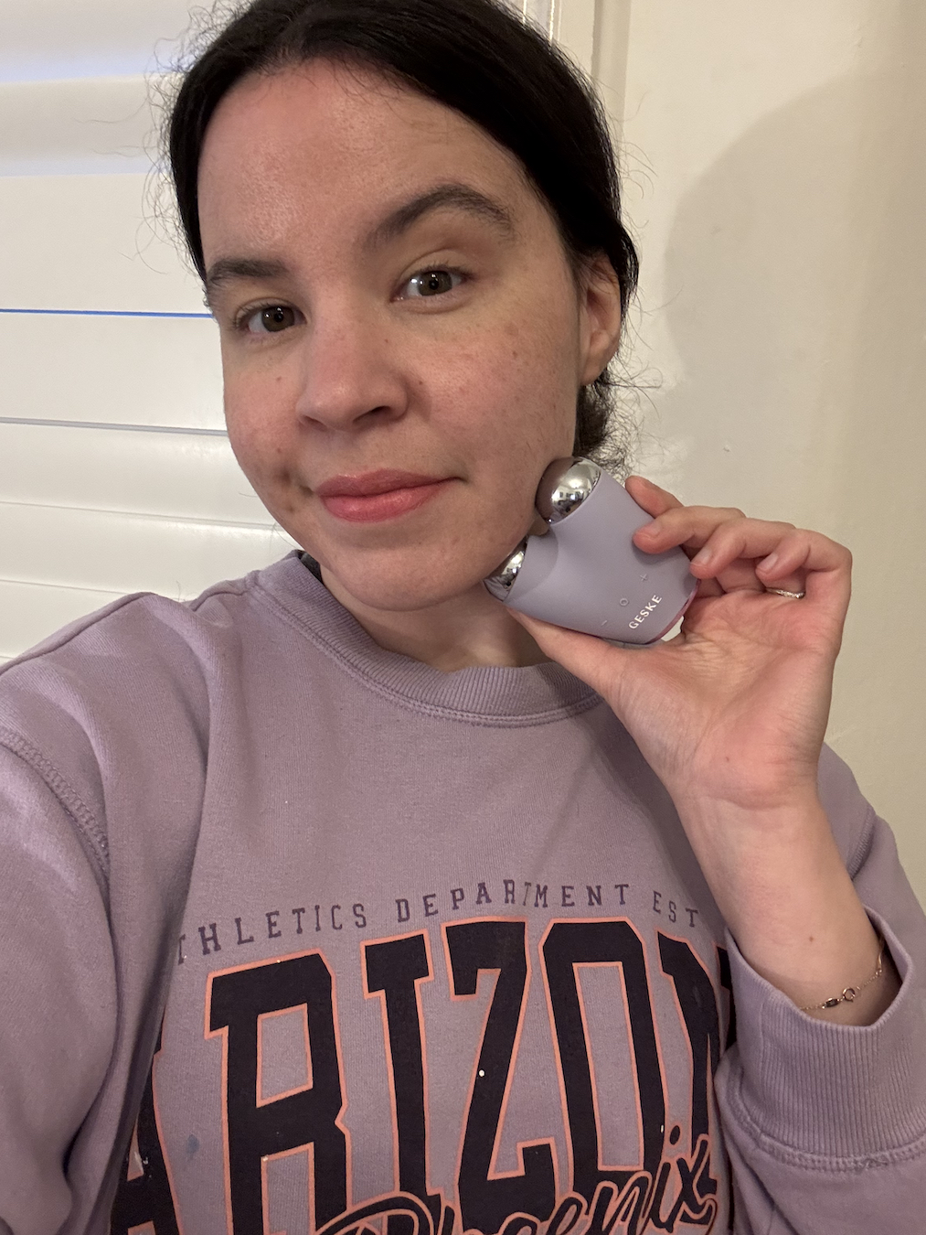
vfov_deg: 60.0
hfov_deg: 46.8
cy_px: 618
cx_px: 463
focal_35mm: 30
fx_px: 1070
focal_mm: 2.69
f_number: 1.9
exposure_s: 1/33
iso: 250
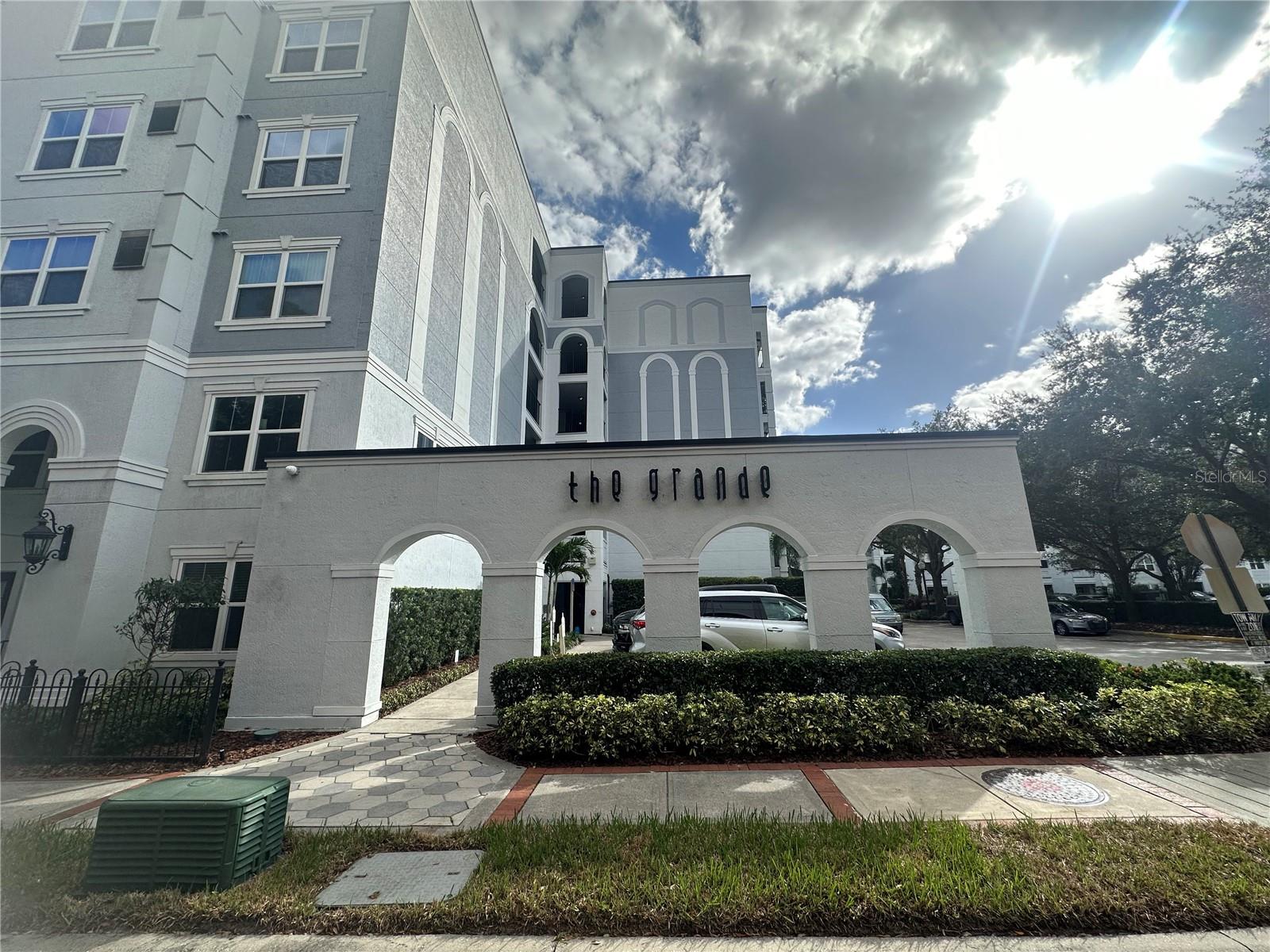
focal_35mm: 14
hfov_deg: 102.1
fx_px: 514
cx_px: 635
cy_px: 476
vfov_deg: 85.7
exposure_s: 1/2174
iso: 50
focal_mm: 2.22
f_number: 2.2
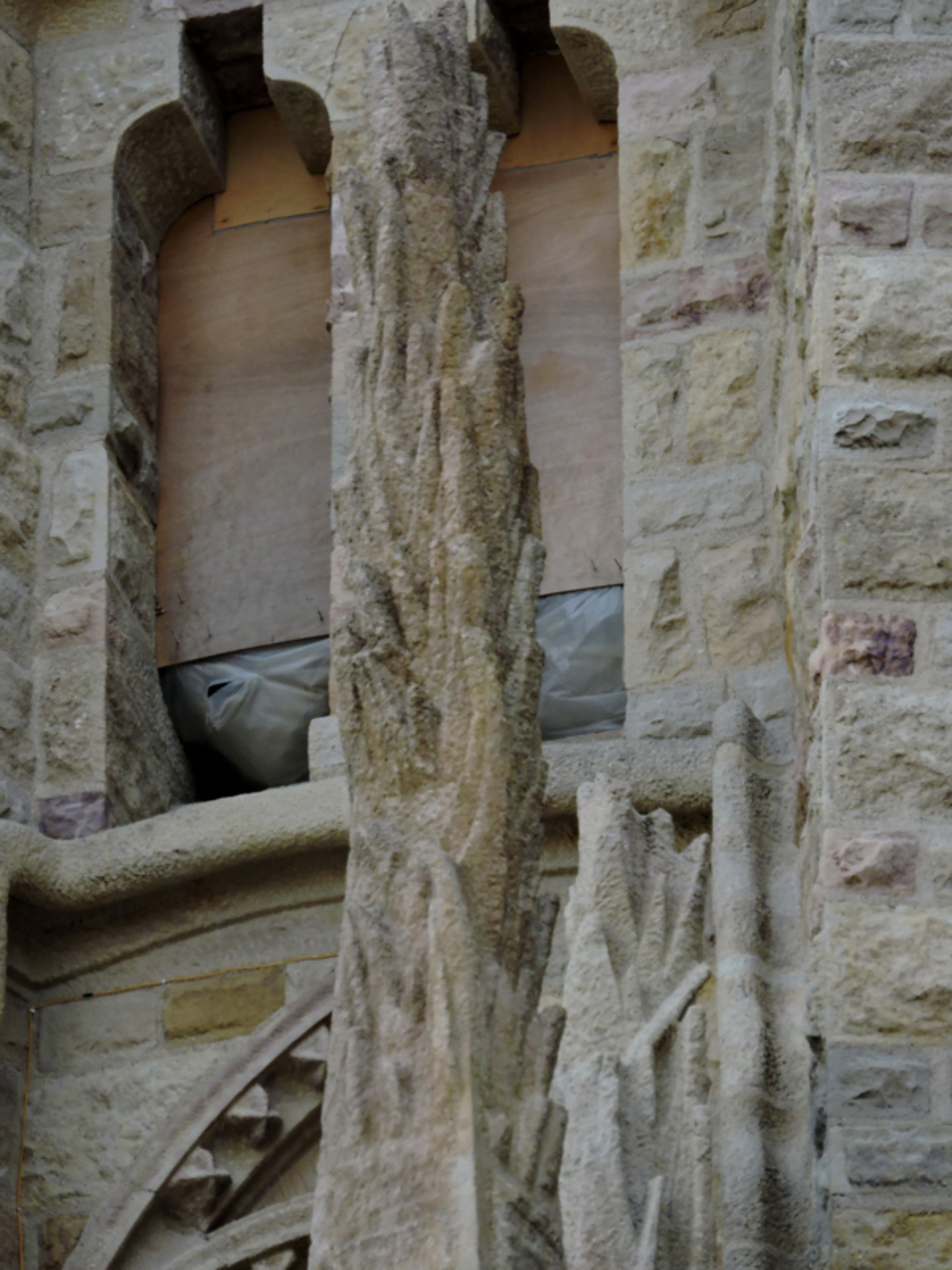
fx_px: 23835
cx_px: 476
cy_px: 635
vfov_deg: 3.1
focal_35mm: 650
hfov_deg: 2.3
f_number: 5.6
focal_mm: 116.5
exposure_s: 1/250
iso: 360
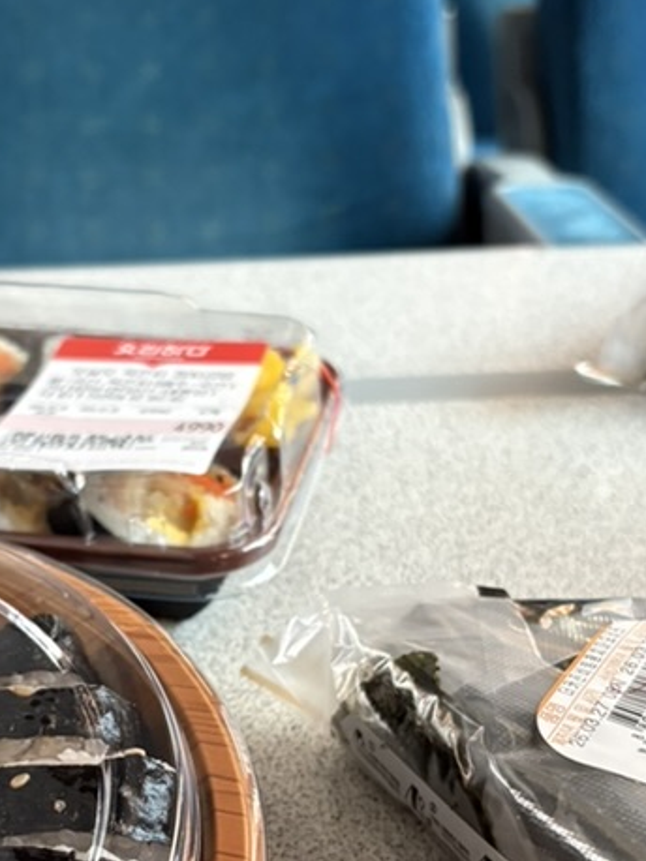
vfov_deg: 33.1
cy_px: 535
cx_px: 180
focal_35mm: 58
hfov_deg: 25.0
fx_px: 1444
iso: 320
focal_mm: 5.96
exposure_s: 1/60
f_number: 1.6
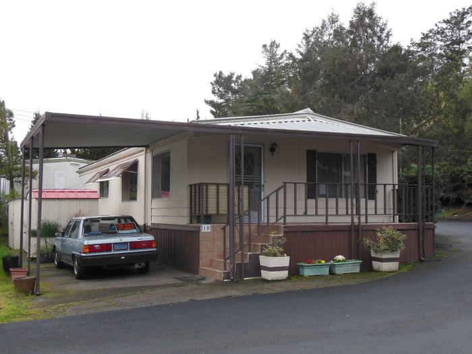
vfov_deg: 33.6
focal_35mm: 43
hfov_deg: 43.9
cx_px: 236
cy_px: 177
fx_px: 586
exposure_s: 1/80
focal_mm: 7.7
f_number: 3.8
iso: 125
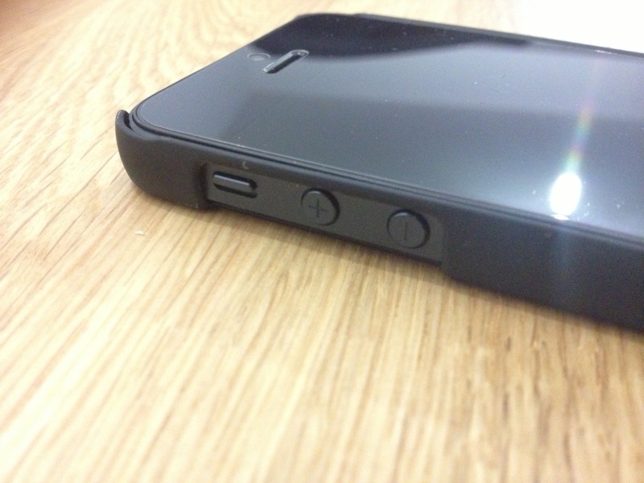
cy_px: 242
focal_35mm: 35
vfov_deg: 40.7
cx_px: 322
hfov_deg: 52.6
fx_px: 651
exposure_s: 1/15
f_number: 2.4
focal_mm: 4.3
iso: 640
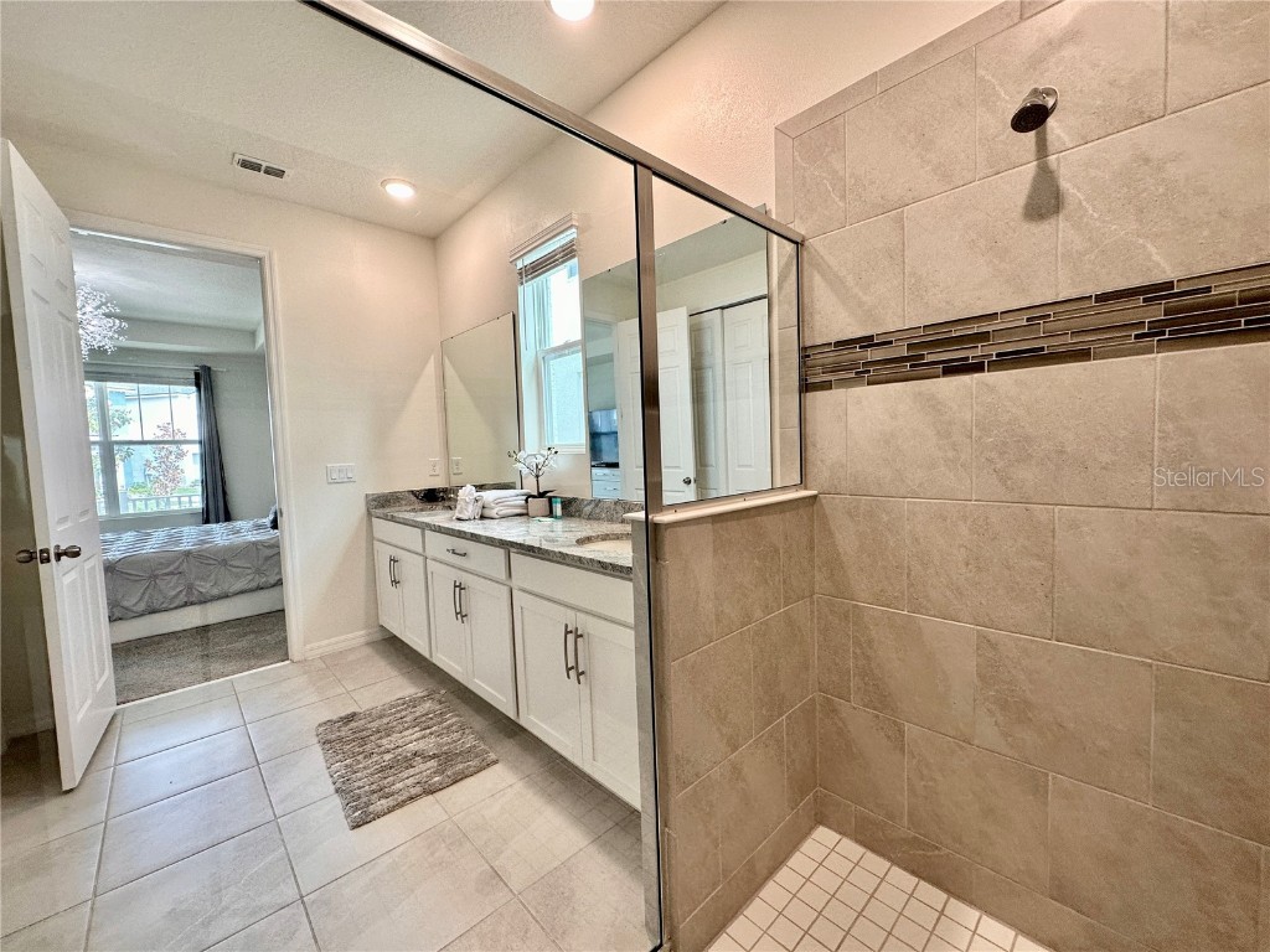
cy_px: 476
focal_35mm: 14
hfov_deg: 102.1
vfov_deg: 85.7
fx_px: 514
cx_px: 635
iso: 125
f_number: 2.2
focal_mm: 2.22
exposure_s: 1/120
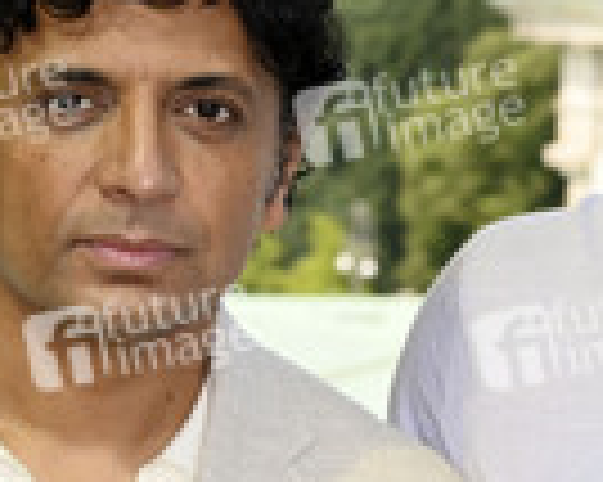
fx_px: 5760
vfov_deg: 4.8
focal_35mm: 323
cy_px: 225
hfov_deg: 6.0
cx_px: 470
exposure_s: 1/200
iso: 320
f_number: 11
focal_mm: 102
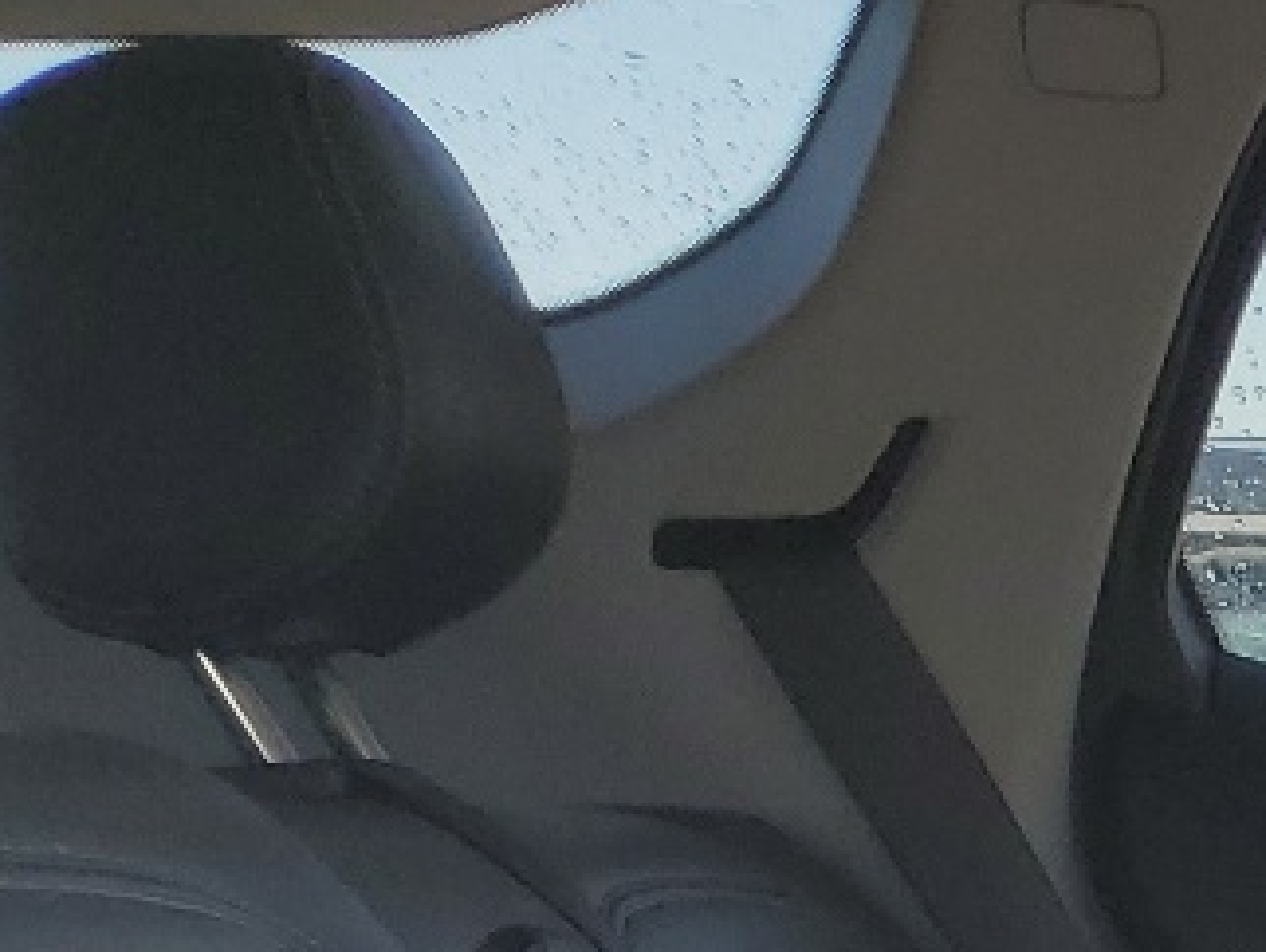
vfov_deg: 10.1
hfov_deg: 12.4
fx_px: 4721
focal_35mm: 129
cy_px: 2219
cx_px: 2953
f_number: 1.5
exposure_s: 1/556
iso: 50
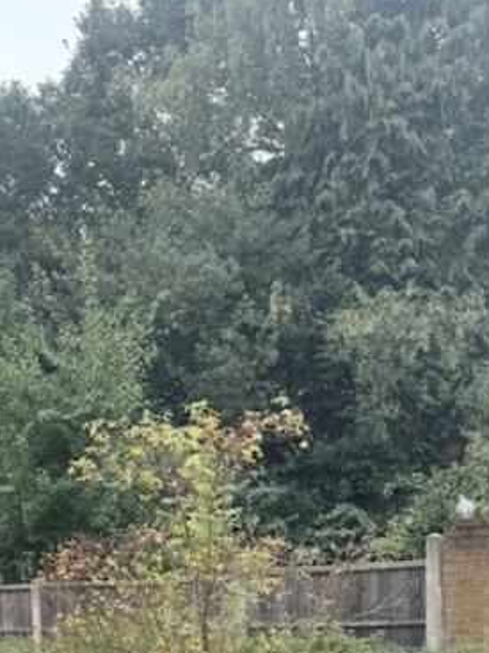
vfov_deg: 28.0
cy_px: 581
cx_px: -199
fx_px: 1263
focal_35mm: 67
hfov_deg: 19.6
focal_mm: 6.76
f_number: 1.78
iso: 80
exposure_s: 1/1812
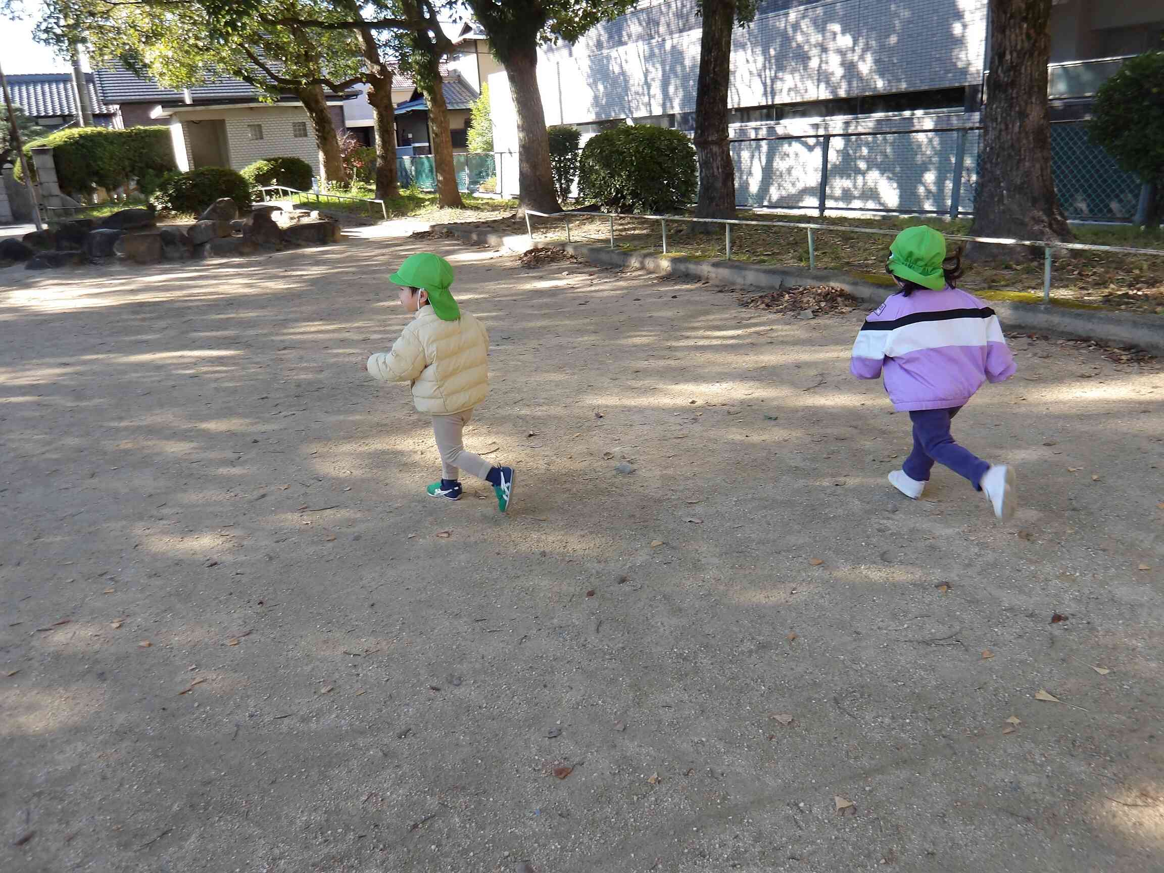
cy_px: 436
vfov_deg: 51.4
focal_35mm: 27
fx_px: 908
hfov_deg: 65.3
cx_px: 582
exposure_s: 1/231
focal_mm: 4.9
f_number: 3
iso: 100
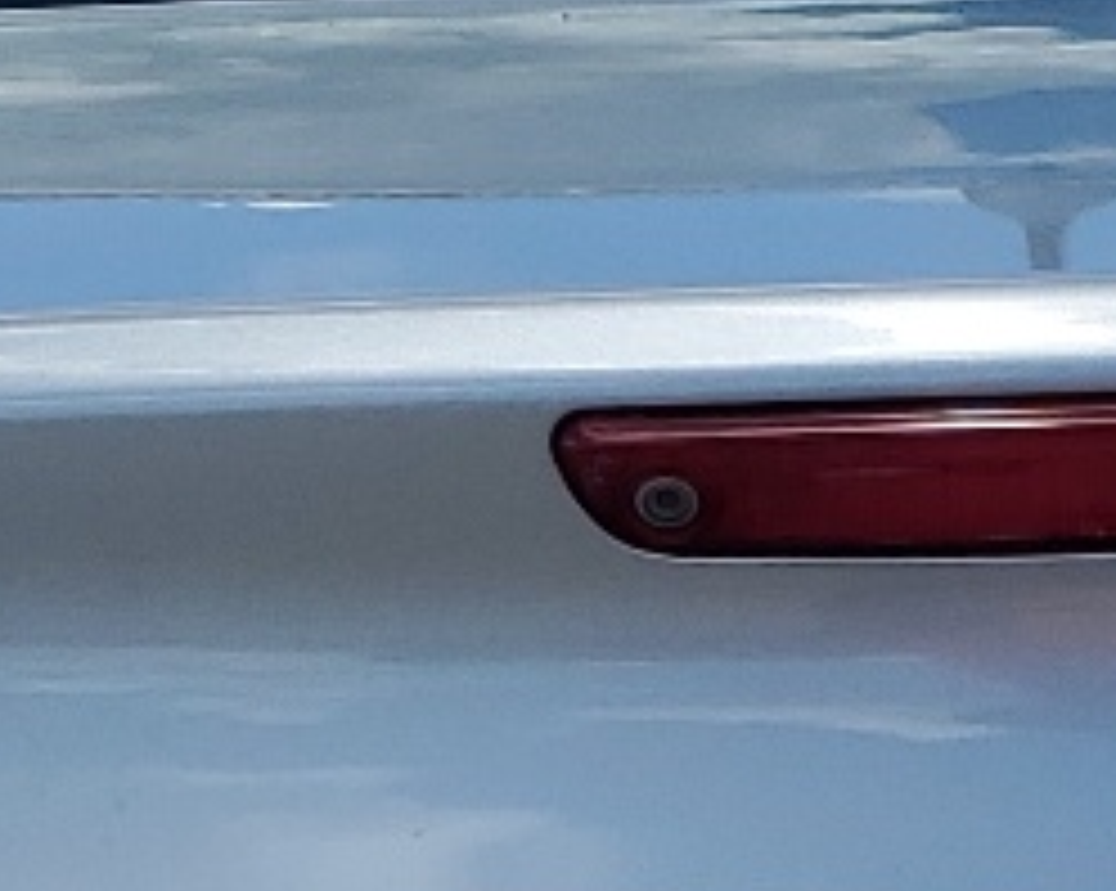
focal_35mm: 164
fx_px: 5413
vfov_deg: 9.2
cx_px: 1112
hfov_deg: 11.7
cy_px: 1184
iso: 50
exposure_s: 1/3333
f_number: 1.5
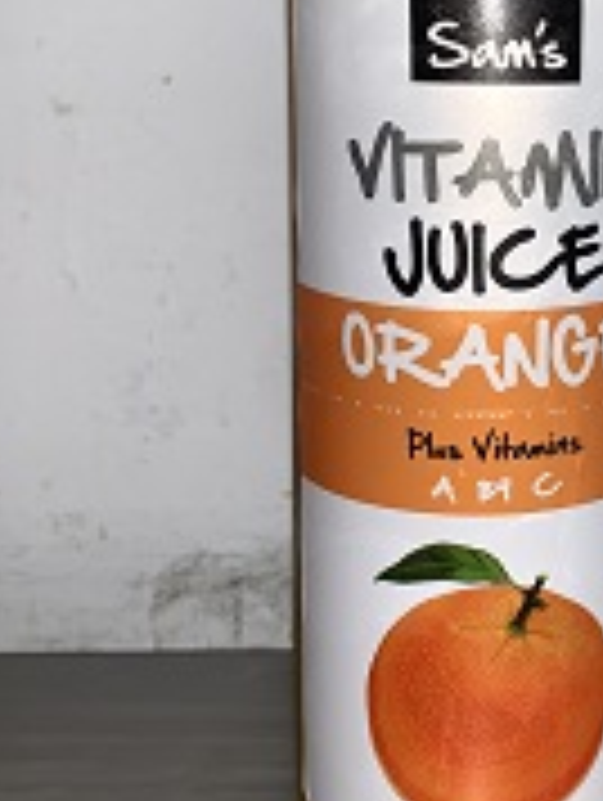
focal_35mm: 59
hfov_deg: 24.0
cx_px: 574
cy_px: 256
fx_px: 1367
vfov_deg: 32.3
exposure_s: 1/210
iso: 25
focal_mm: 4.25
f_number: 1.8
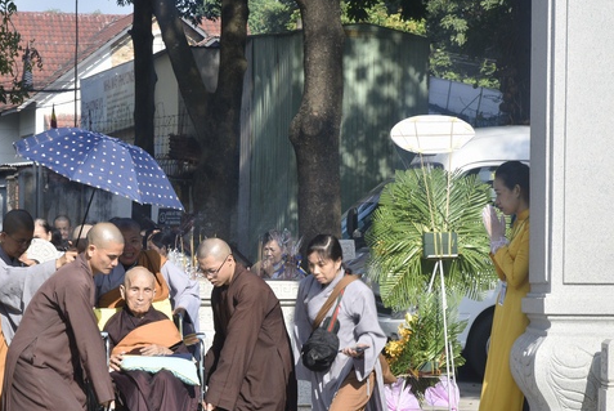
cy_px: 271
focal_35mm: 143
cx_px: 209
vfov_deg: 9.6
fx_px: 2441
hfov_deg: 14.3
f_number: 16
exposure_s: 1/50
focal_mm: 105
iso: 100
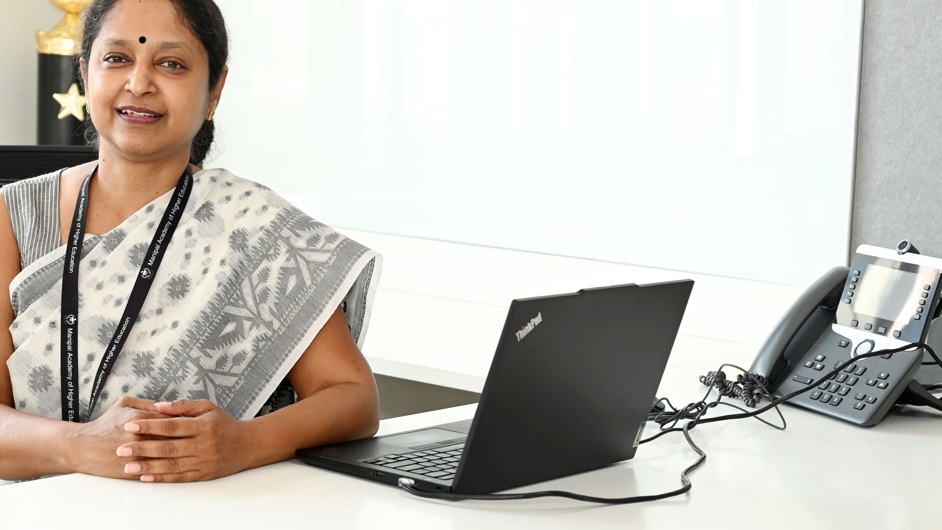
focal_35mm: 75
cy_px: 217
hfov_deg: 28.1
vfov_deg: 16.1
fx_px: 1873
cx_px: 320
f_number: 4.5
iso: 1000
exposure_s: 1/125
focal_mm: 49
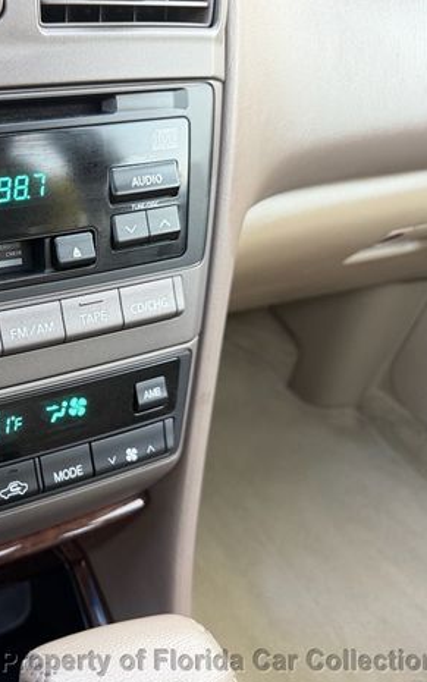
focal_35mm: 35
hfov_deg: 33.7
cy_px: 340
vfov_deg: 55.3
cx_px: 16
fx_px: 651
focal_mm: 6.76
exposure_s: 1/60
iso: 200
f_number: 1.78
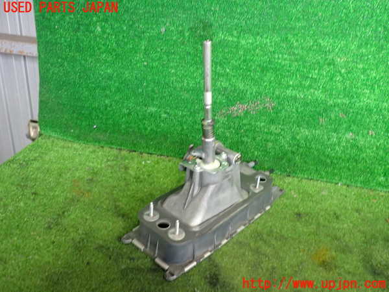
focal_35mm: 30
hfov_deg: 60.0
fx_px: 337
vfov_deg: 46.8
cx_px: 194
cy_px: 146
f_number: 2.3
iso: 250
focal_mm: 5.4
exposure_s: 1/30
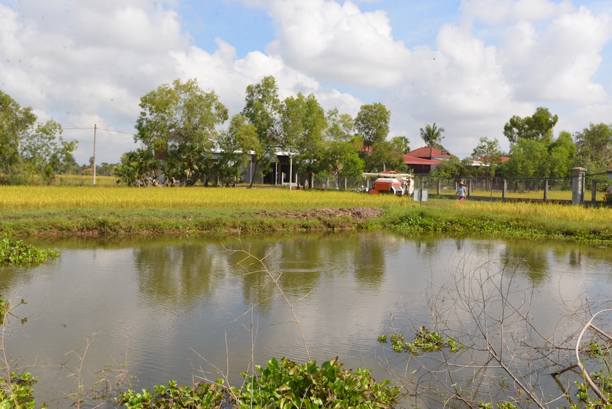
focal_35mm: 35
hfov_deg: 54.4
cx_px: 306
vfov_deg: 37.9
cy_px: 204
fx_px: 595
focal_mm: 35
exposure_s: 1/640
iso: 800
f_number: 13
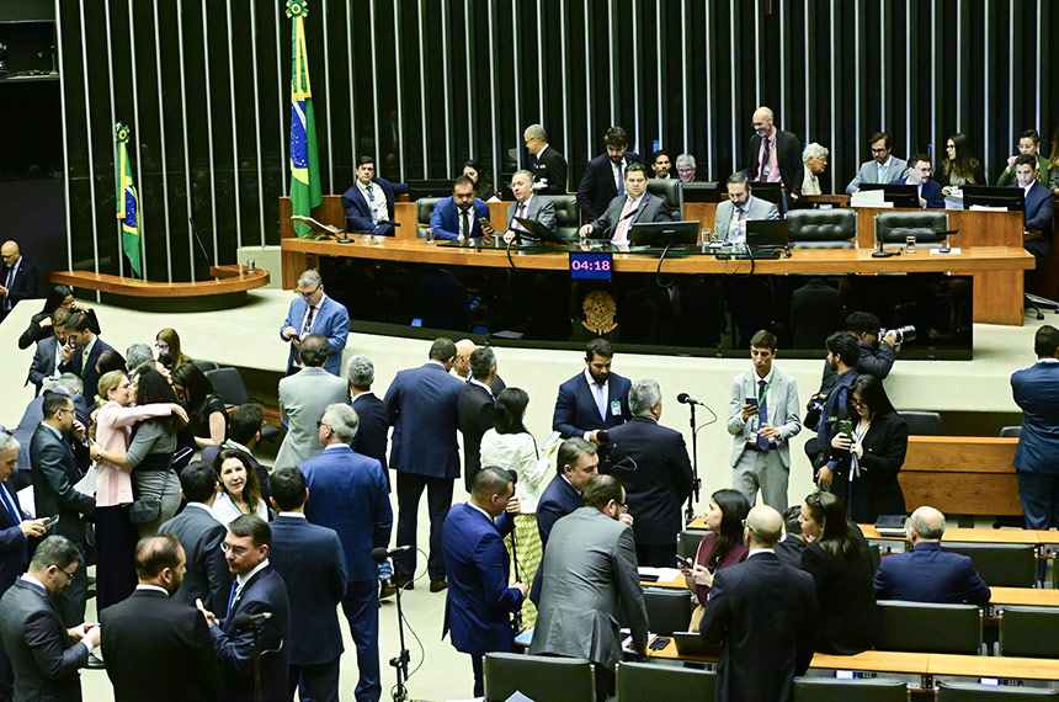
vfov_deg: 22.5
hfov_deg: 33.5
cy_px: 351
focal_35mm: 60
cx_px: 530
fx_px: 1762
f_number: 3.2
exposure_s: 1/160
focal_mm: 40
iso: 5000
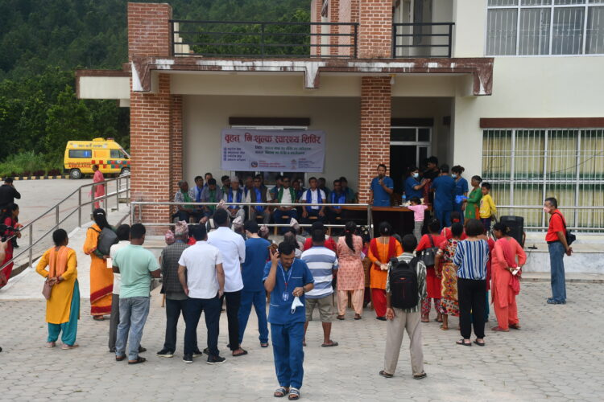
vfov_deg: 21.6
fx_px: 1057
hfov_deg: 31.9
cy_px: 201
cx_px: 302
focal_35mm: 63
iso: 110
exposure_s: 1/250
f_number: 8
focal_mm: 42
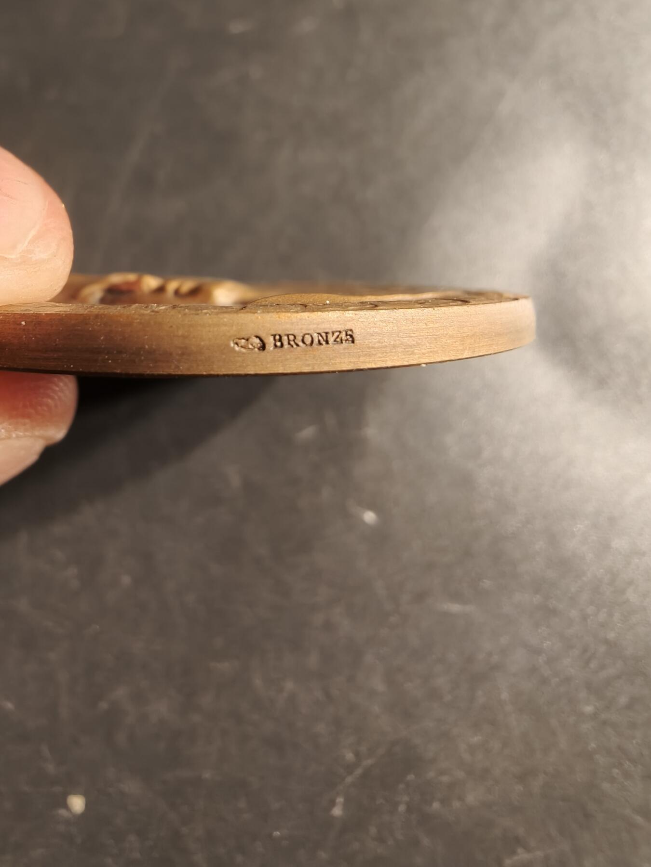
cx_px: 326
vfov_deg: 73.9
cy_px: 434
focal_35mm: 23
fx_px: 577
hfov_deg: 58.9
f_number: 2
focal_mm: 2.32
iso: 200
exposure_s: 1/50
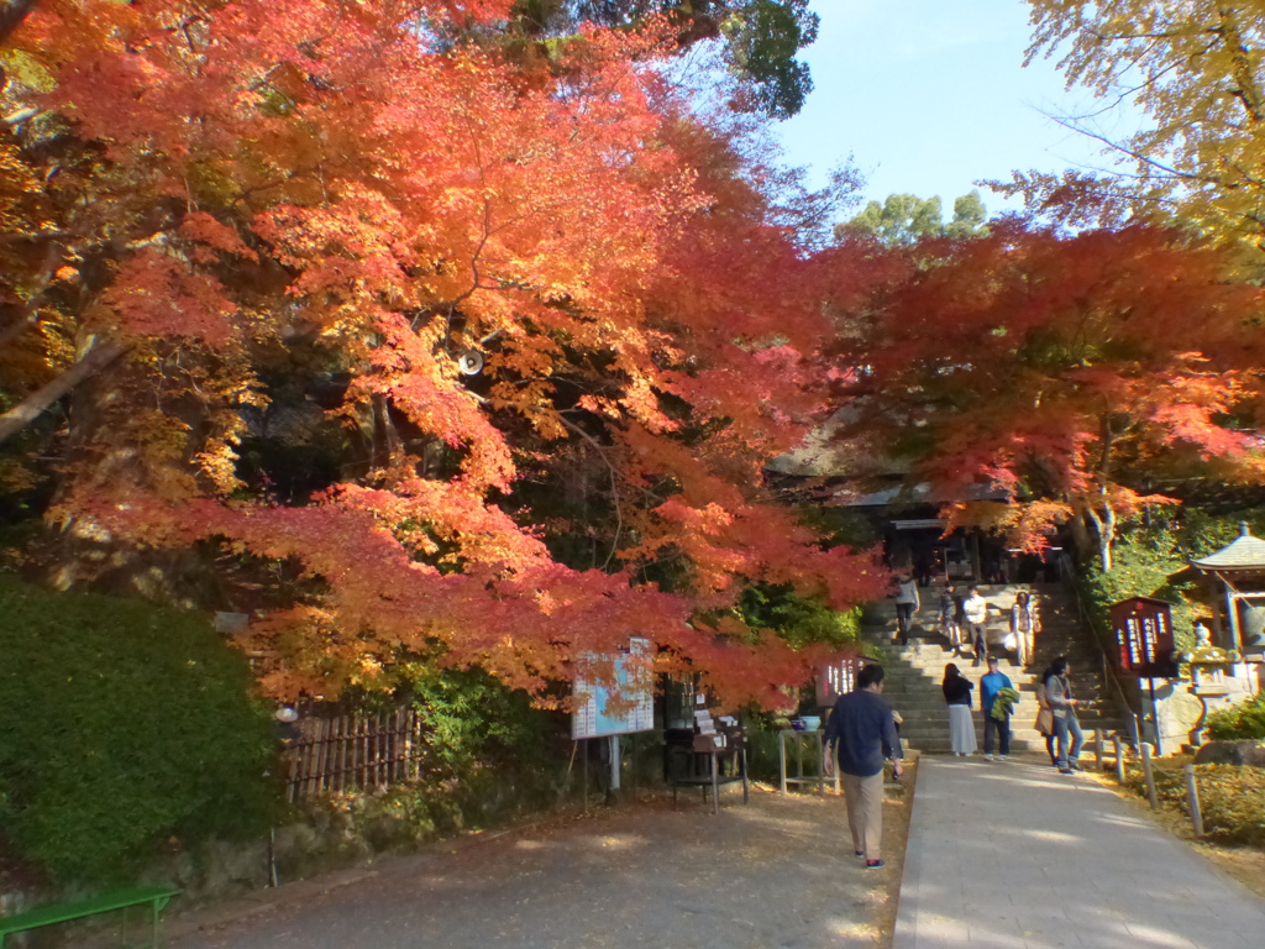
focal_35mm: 25
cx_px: 632
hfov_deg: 69.4
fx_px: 914
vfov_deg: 54.9
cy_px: 474
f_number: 4.5
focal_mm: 4.6
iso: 800
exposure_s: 1/1600
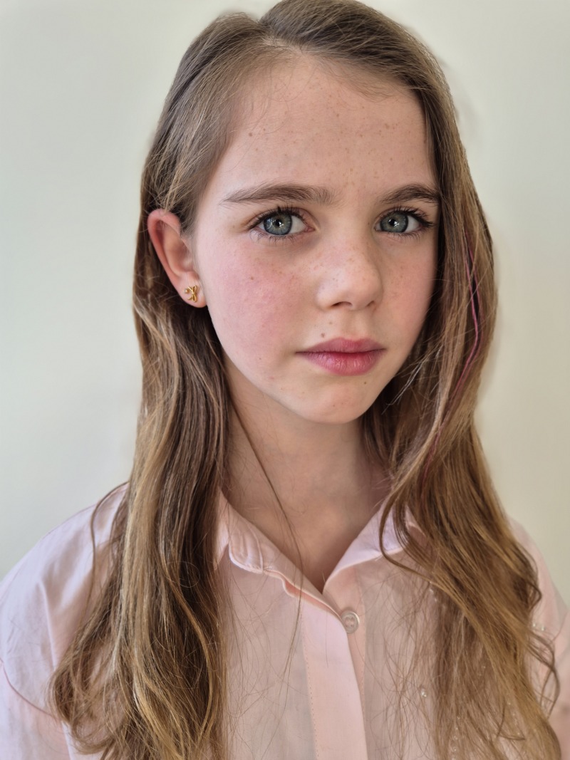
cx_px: 285
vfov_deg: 73.9
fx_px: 505
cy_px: 380
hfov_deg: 58.9
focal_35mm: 23
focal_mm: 5.4
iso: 40
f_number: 1.8
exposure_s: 1/100
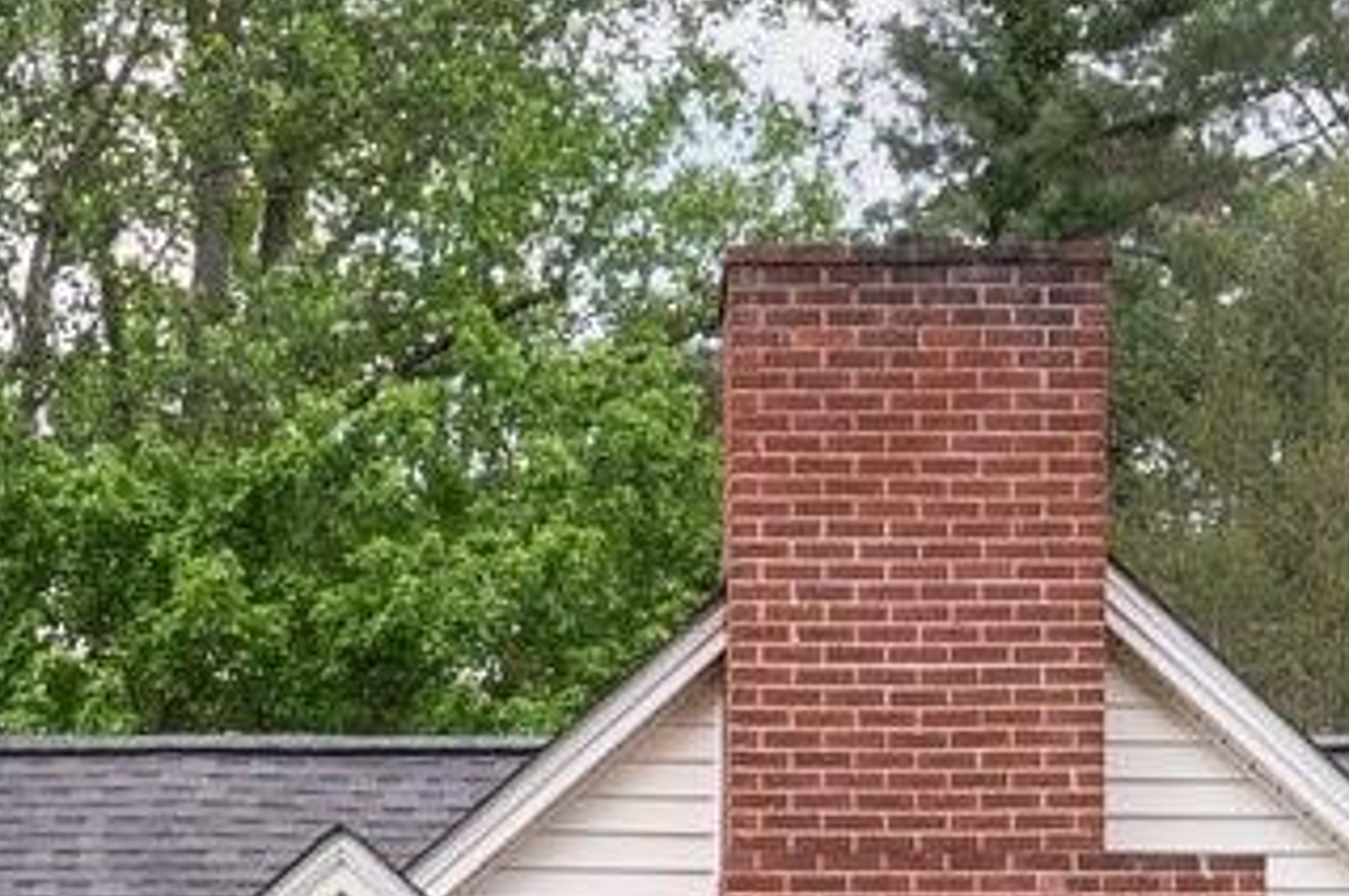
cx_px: 385
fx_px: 4567
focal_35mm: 122
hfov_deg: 16.7
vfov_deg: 10.2
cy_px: 1898
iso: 200
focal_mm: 19
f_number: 8
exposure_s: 1/125
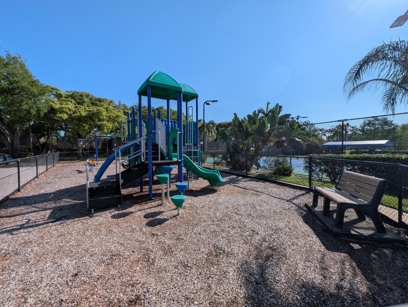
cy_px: 154
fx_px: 153
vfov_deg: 90.1
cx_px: 204
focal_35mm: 13
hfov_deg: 106.1
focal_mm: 1.95
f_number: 2.2
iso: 45
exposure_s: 1/3268
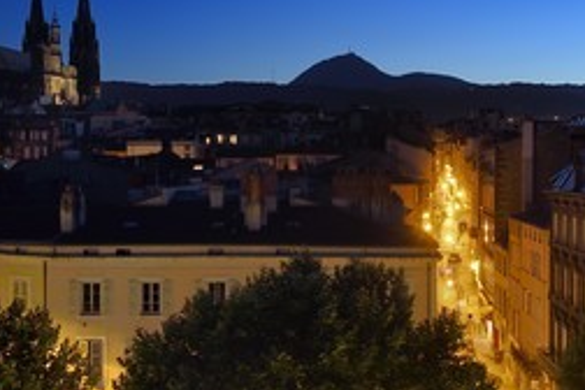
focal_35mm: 70
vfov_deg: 19.5
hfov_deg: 28.8
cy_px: 197
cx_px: 355
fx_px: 1137
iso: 200
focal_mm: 42
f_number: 7.1
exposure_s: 5
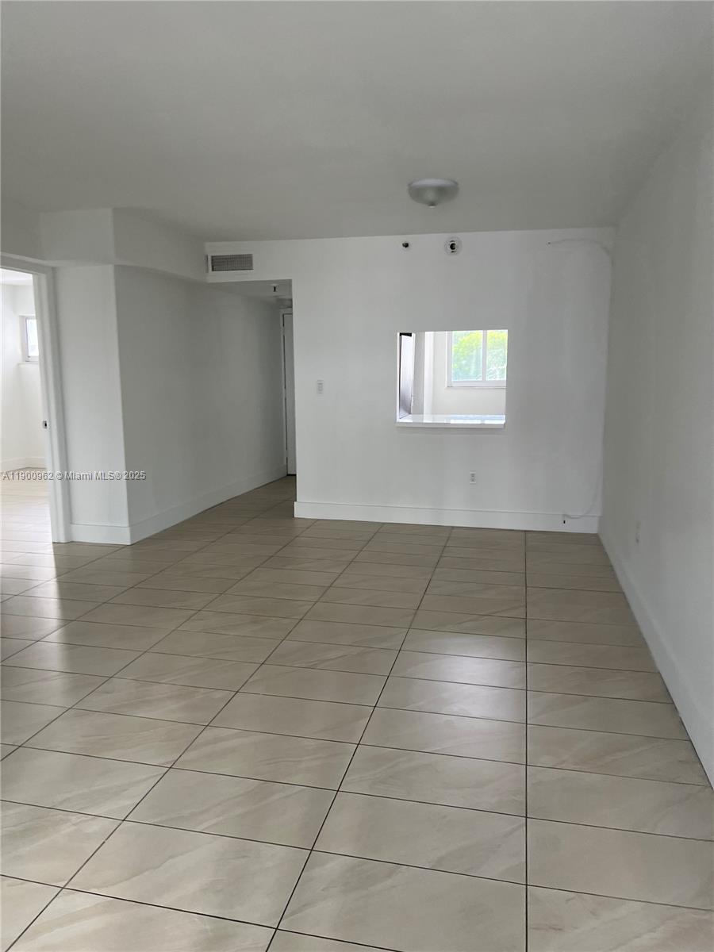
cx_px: 357
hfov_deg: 53.1
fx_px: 715
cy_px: 476
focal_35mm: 26
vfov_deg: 67.3
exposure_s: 1/121
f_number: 1.5
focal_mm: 5.7
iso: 100
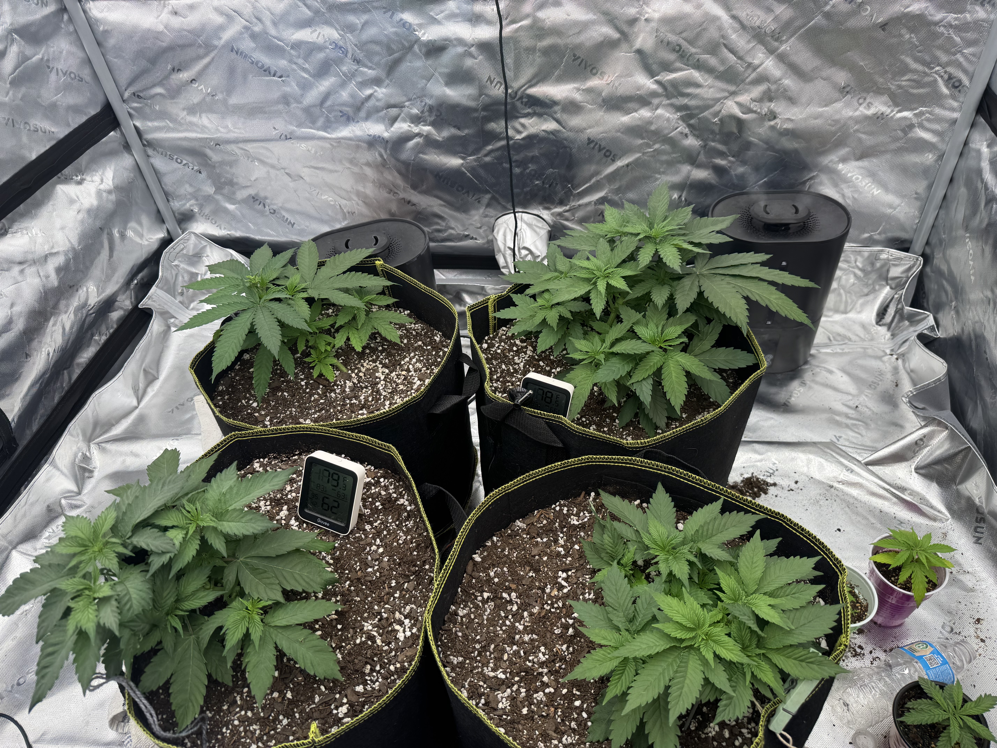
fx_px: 691
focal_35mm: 24
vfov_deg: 56.8
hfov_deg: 71.6
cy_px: 374
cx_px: 498
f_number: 1.78
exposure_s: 1/888
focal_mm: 6.76
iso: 80
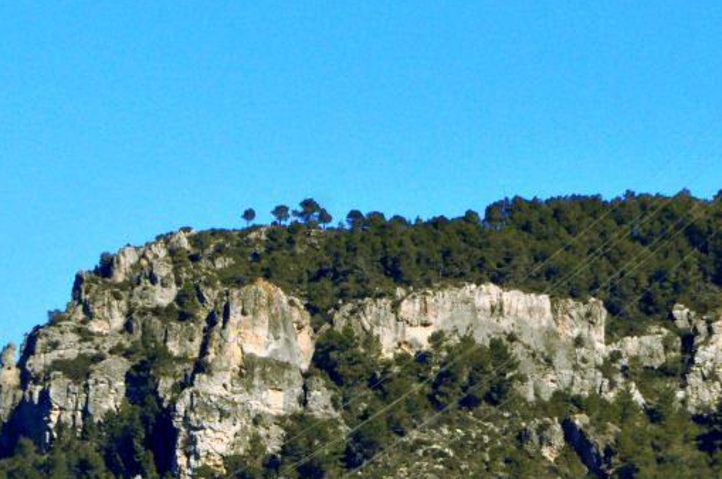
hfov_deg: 3.4
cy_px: 376
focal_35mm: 603
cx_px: 383
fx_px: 12078
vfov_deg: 2.3
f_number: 11
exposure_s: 1/2000
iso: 2000
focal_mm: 200
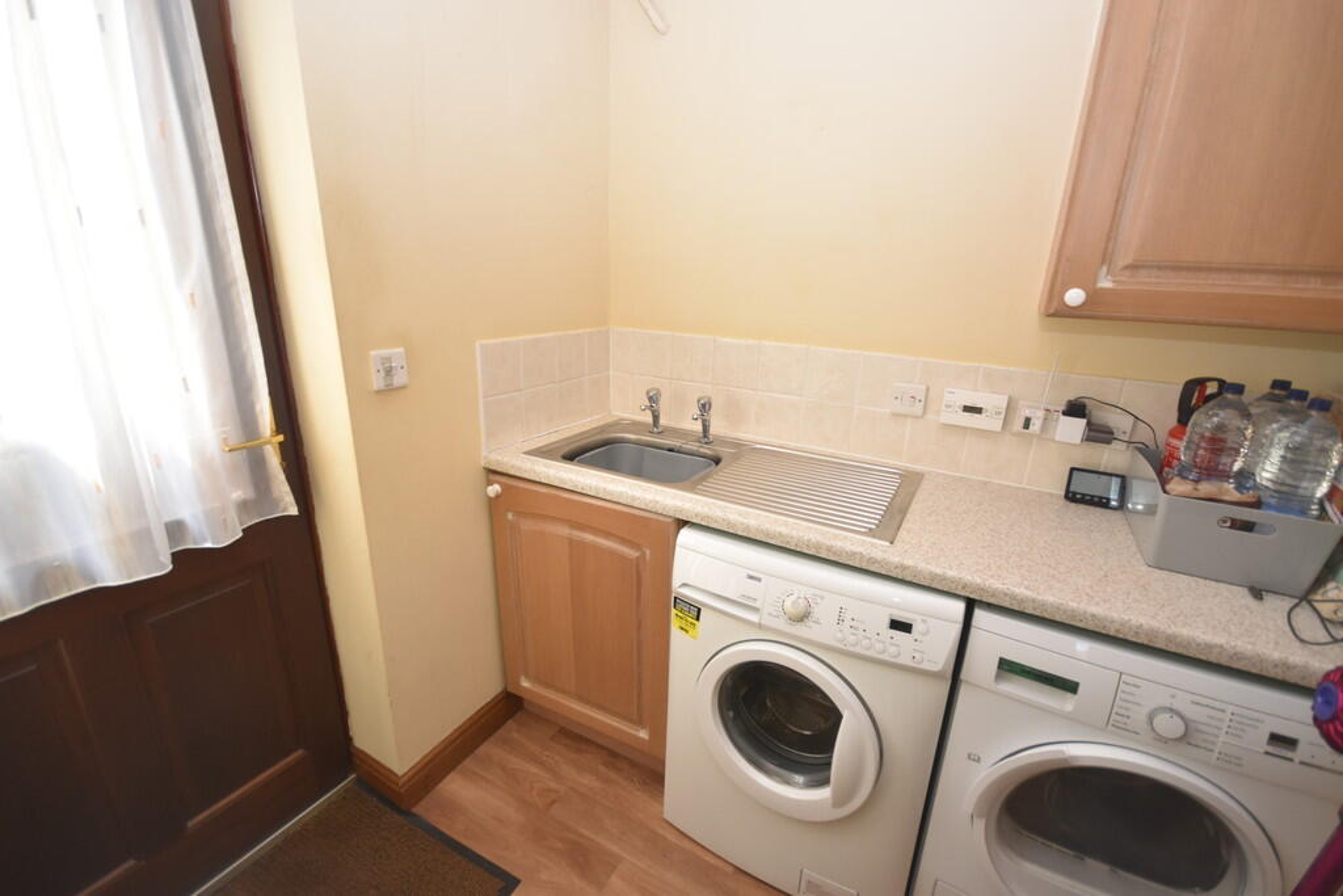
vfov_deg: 77.3
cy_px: 448
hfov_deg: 100.4
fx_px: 560
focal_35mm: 15
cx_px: 672
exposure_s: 1/160
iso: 800
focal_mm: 10
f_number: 4.5
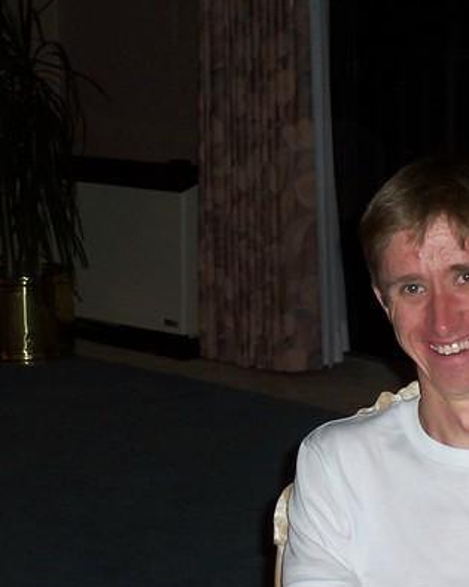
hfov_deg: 10.9
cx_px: 441
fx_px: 2447
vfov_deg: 13.7
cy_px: 308
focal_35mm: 141
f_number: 4.1
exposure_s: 1/90
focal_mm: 13.5
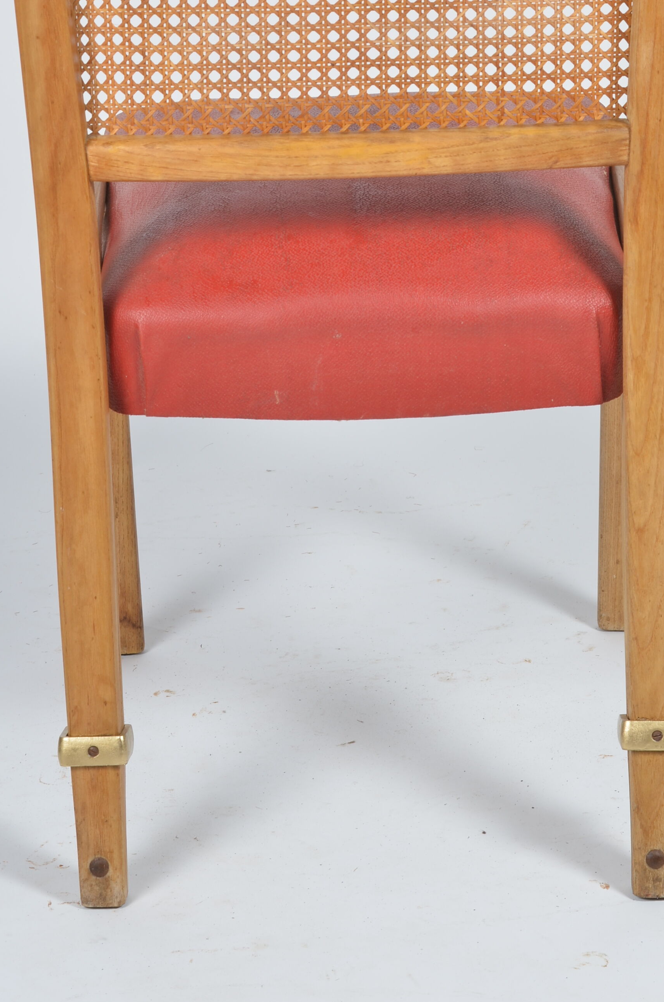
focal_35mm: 107
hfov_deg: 12.7
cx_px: 347
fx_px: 2974
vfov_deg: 19.1
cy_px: 296
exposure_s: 1/125
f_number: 11
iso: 100
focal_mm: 50
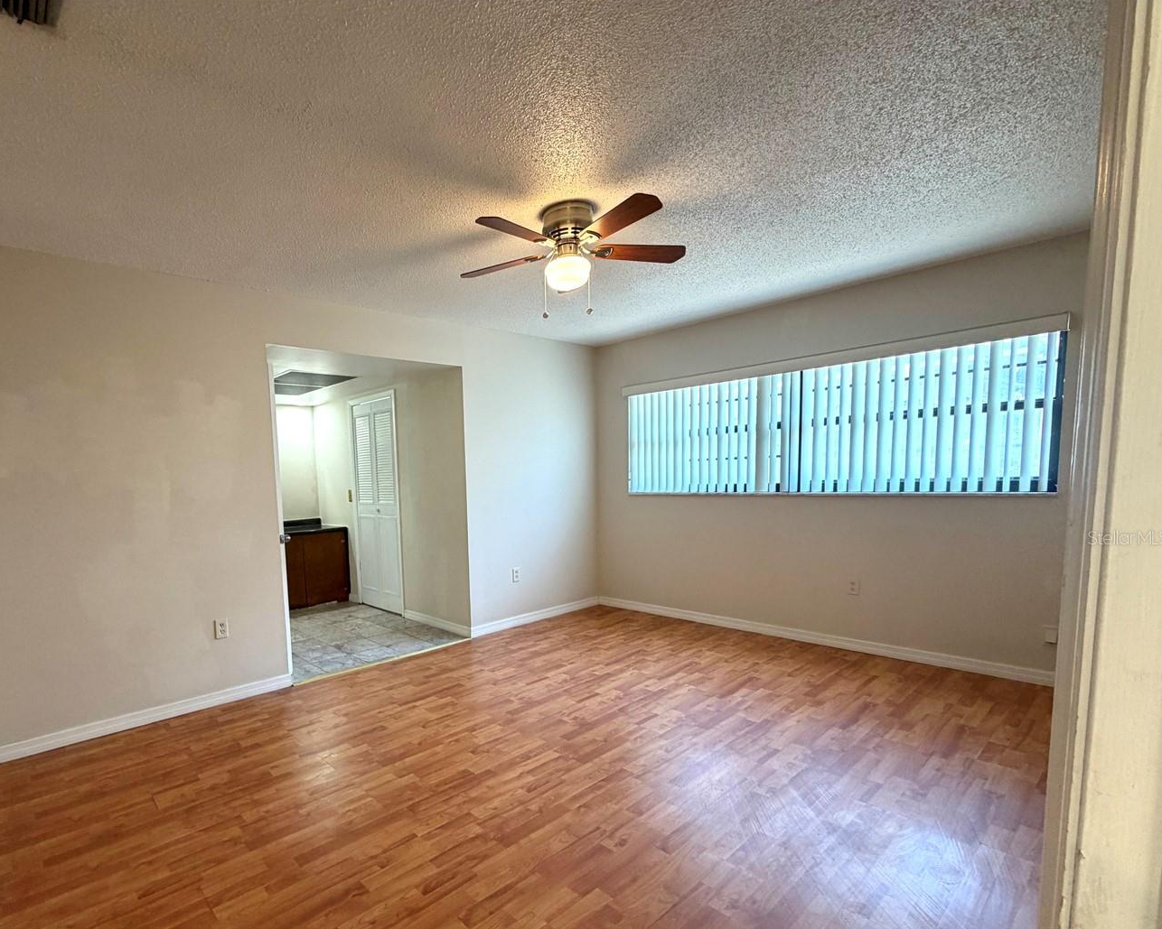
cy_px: 537
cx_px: 450
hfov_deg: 88.2
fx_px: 585
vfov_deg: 76.4
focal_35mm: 17
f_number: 2.2
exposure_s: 1/60
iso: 200
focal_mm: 2.22
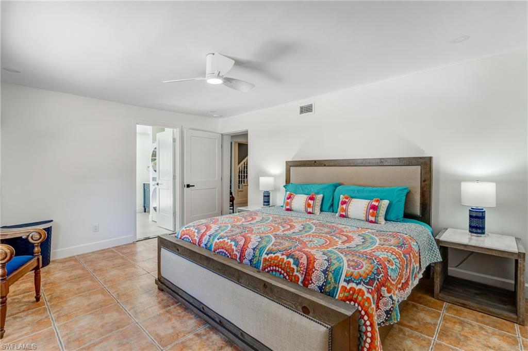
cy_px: 176
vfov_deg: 73.7
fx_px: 234
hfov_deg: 96.8
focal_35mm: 16
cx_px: 264
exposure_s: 1/30
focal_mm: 16
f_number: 9
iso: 400
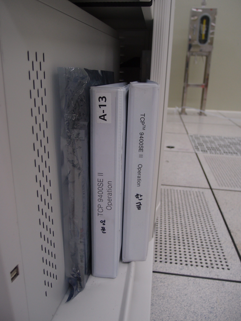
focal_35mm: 28
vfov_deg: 63.4
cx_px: 120
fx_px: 260
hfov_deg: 49.7
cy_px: 160
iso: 100
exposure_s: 1/60
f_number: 1.8
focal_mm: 6
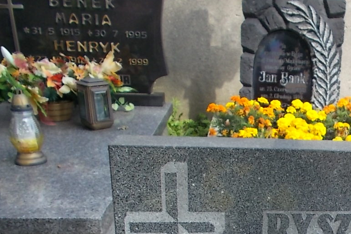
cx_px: 313
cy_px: 256
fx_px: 546
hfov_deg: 33.8
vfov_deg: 22.8
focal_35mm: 56
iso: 80
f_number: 3.2
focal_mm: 4.6
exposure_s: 1/400
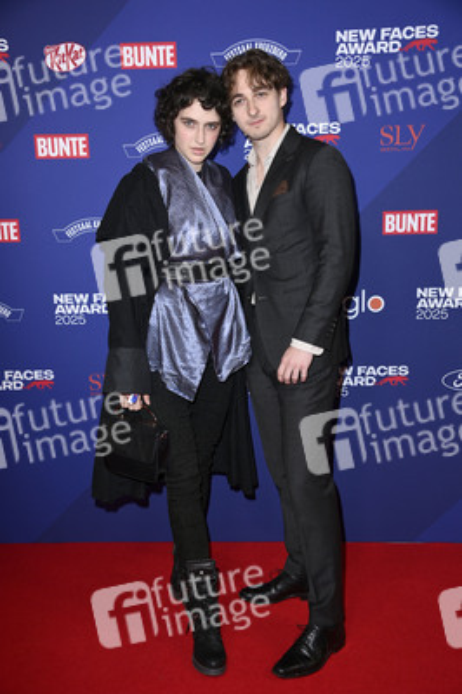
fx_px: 771
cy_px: 347
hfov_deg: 33.3
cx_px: 231
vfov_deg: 48.5
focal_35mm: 40
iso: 500
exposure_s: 1/250
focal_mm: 40
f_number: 5.6
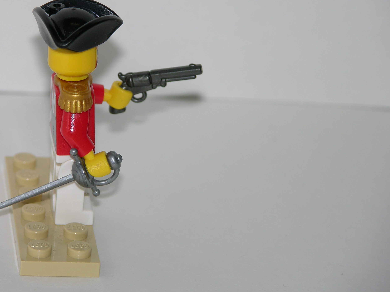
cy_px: 111
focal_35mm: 289
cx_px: 135
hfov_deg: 6.9
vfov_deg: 5.1
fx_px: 3256
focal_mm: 56.7
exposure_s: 1/253
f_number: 4.1
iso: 50
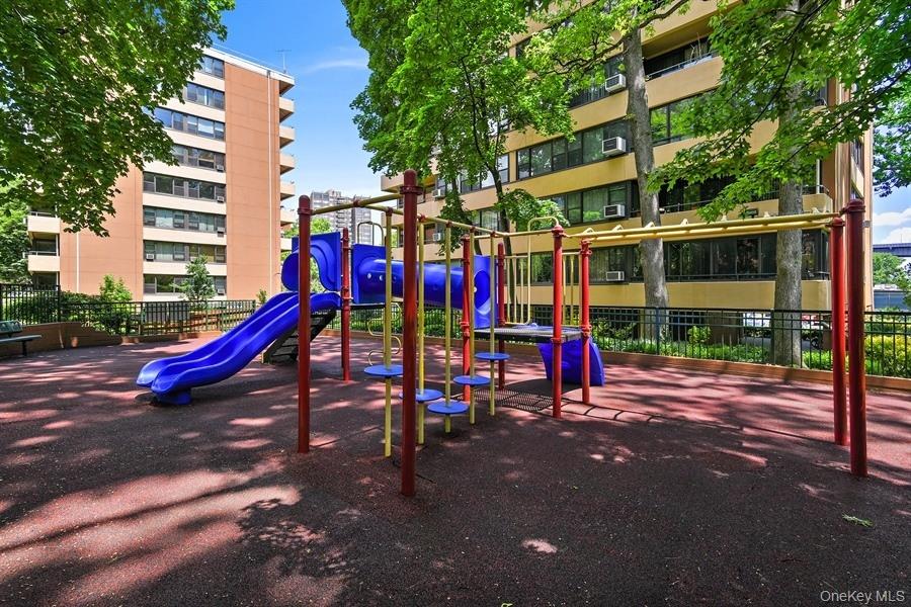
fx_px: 405
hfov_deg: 96.7
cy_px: 304
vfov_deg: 73.7
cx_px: 456
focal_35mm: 16
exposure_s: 1/125
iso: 100
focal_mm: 16
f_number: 8
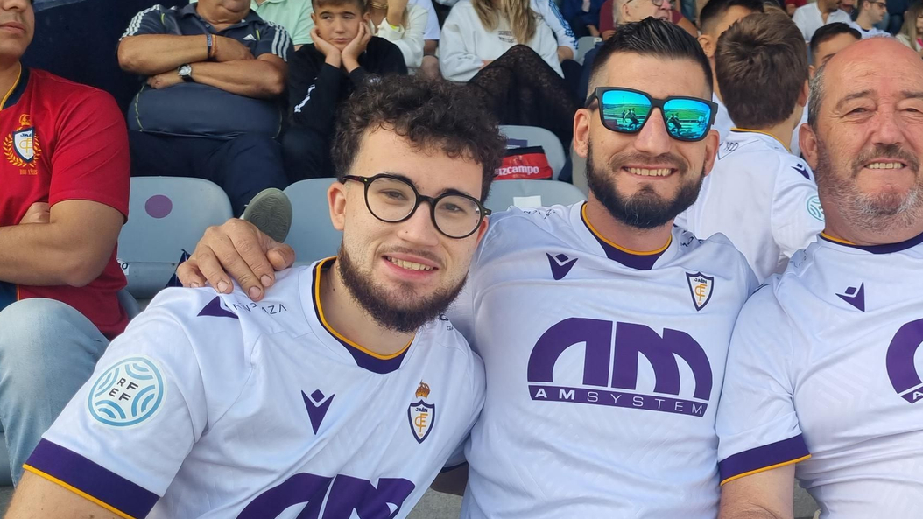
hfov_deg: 45.9
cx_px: 676
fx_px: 1052
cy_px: 364
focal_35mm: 43
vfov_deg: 27.5
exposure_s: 1/968
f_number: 1.8
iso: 50
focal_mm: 5.4
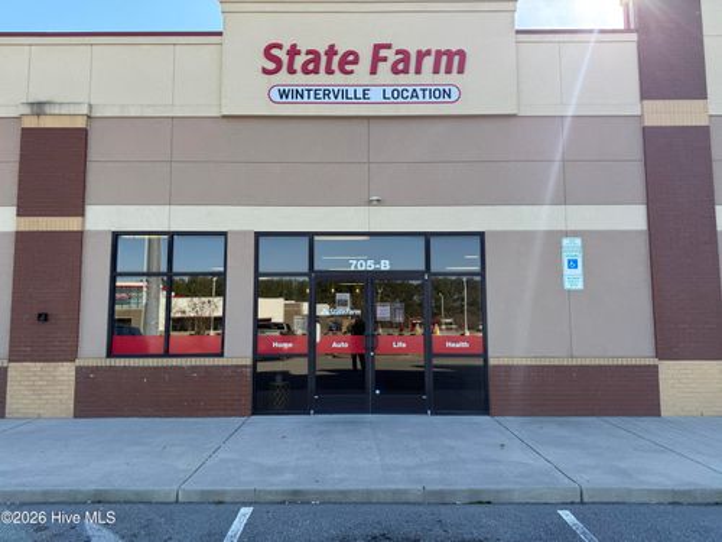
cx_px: 361
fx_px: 501
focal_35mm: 24
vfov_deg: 56.8
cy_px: 271
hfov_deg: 71.6
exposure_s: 1/1139
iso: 80
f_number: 1.78
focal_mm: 6.76
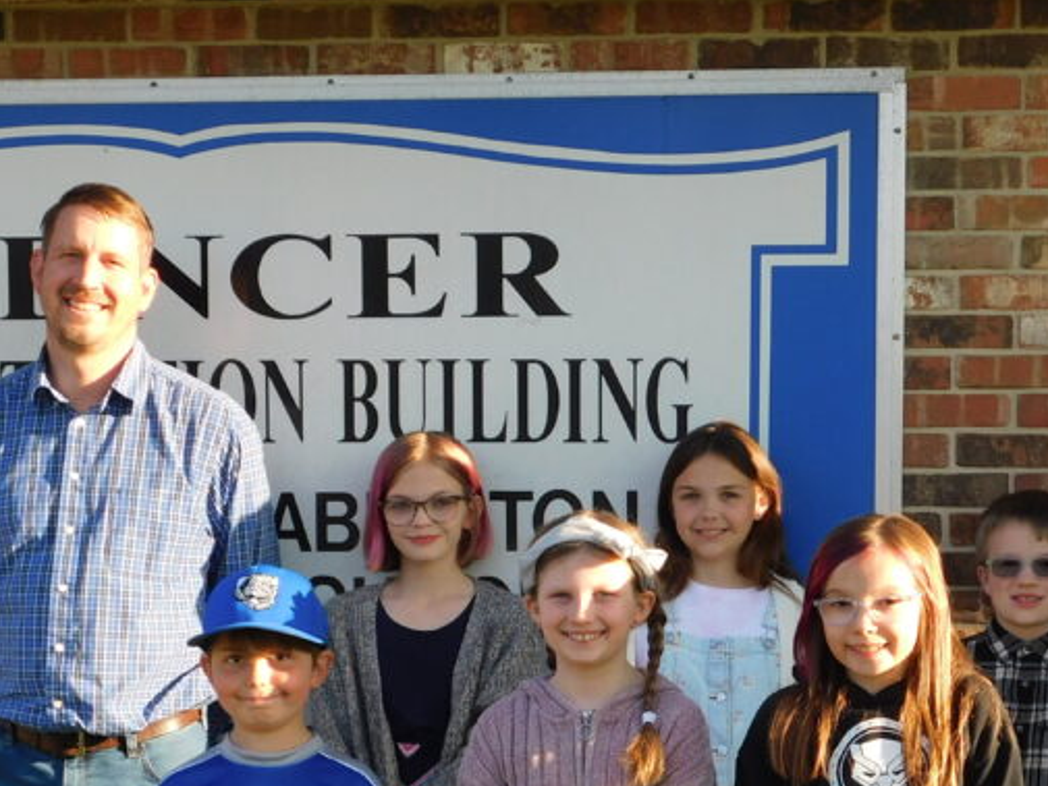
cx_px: 660
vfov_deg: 19.8
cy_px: 709
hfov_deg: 26.6
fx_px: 2211
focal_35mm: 73
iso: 125
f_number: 3.5
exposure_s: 1/250
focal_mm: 6.3
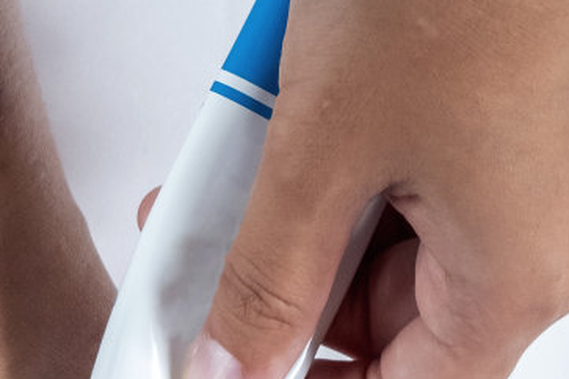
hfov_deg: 7.7
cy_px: 743
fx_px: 4109
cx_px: -437
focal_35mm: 260
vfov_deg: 5.2
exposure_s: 1/4
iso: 1600
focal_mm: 39
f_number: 8
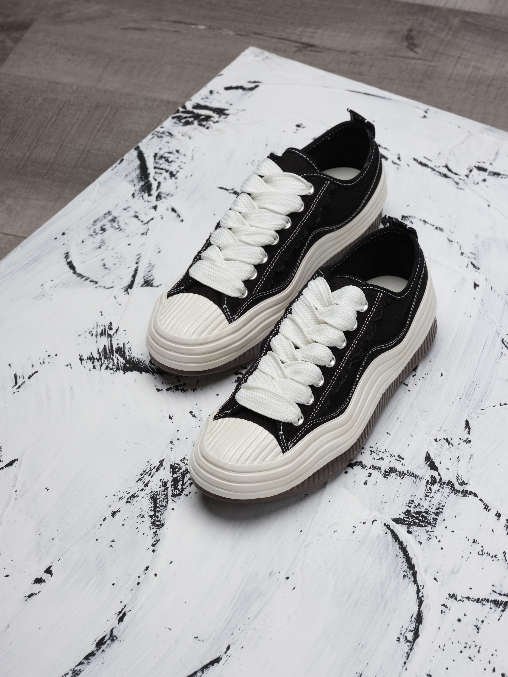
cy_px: 338
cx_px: 254
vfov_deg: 20.7
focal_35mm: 95
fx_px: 1859
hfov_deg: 15.6
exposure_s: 1/100
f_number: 16
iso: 160
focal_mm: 120
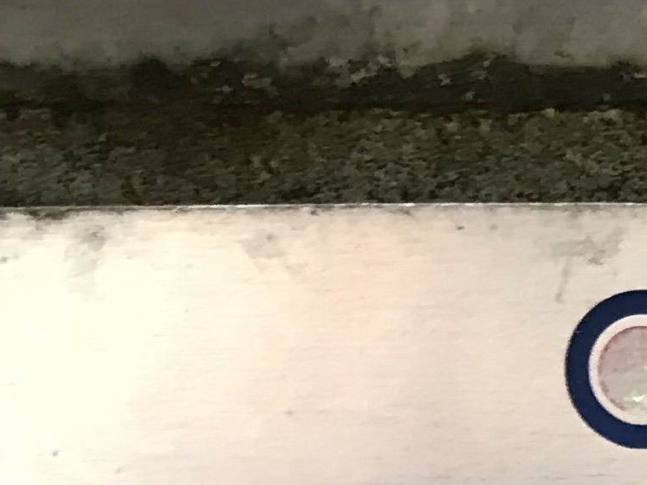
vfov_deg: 9.1
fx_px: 2784
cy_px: 1097
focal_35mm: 149
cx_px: 1090
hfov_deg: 12.3
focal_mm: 3.99
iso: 40
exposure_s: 1/20
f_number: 1.8
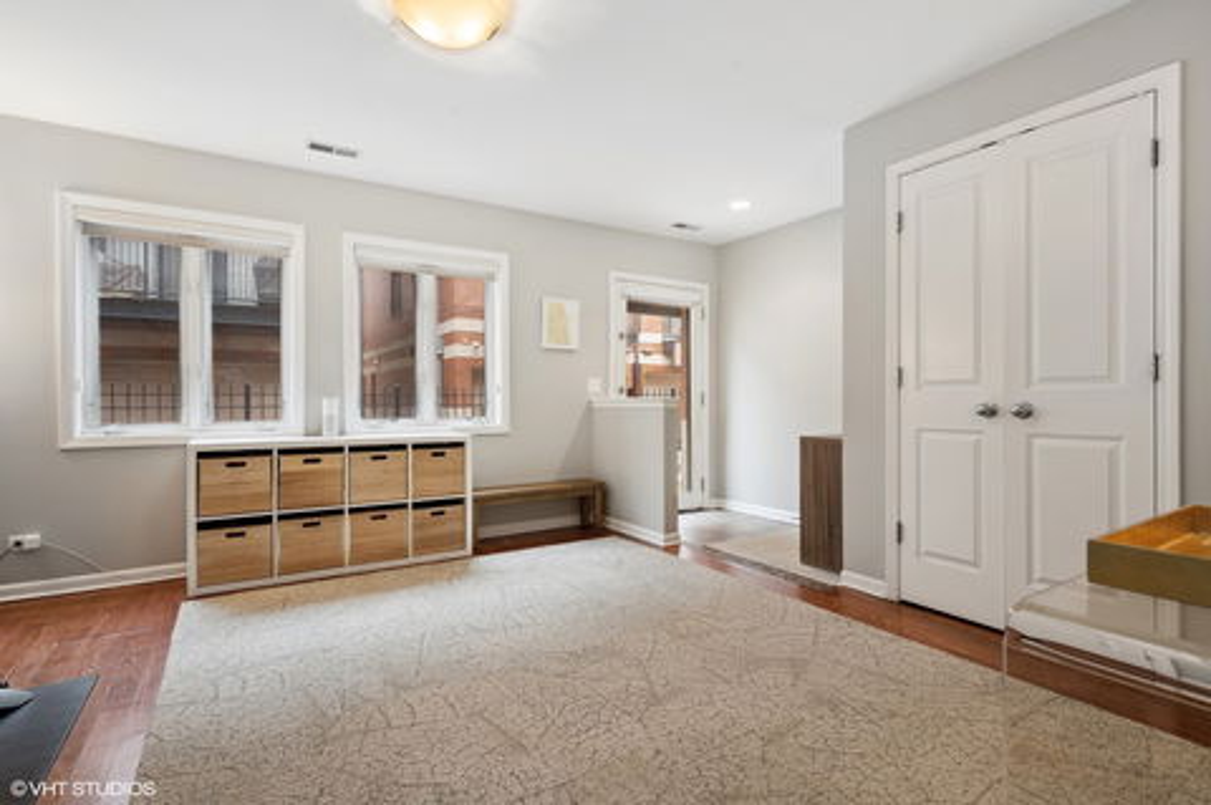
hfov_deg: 93.3
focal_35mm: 17
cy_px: 402
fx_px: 571
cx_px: 606
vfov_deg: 70.3
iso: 400
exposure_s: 1/13
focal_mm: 17
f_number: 8
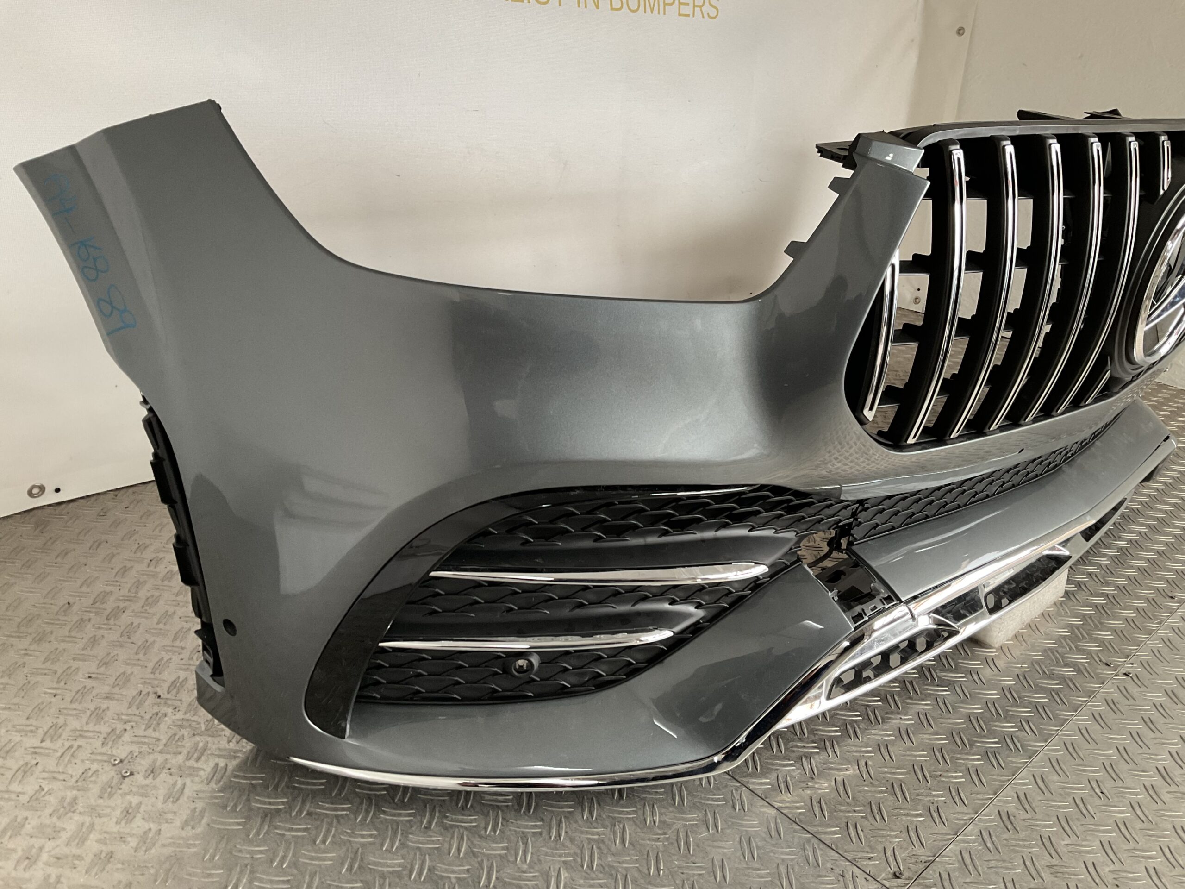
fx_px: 993
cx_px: 592
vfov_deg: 48.2
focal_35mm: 29
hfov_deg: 61.7
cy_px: 444
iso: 80
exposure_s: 1/50
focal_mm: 3
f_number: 1.8
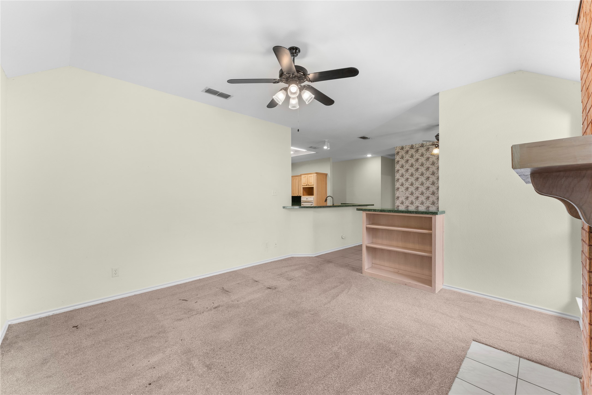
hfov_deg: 104.2
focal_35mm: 14
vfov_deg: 81.2
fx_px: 230
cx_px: 296
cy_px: 198
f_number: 9
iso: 400
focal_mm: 14
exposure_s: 1/6
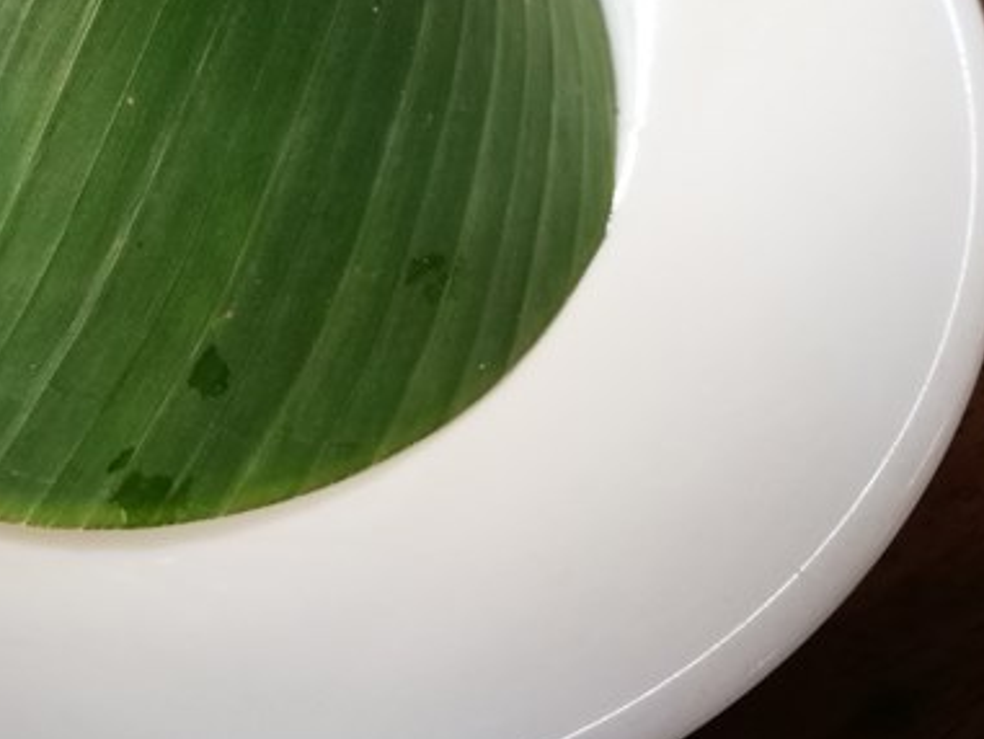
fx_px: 1450
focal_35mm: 51
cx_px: 145
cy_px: 65
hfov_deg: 35.8
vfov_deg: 27.5
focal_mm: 4.5
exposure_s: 1/25
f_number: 4
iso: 320
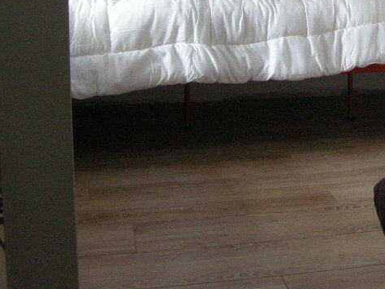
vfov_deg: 18.7
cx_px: 417
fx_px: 845
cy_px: -23
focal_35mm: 76
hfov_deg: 24.1
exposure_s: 1/24.1
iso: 400
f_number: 3.8
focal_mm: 7.5
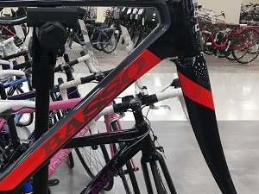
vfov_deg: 25.2
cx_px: 16
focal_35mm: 58
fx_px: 434
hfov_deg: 31.4
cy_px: 98
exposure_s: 1/40
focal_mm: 4.15
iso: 25
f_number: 2.2
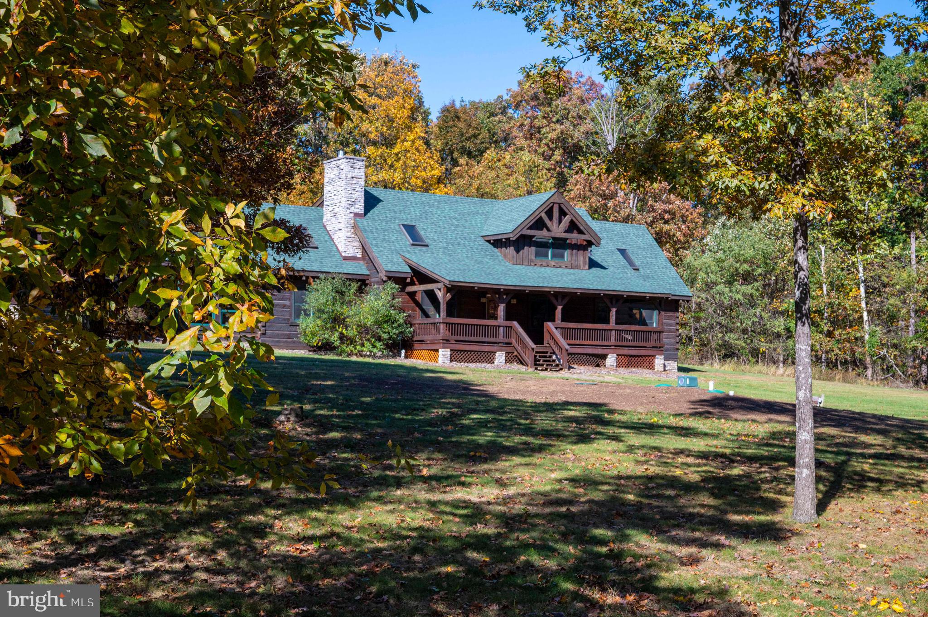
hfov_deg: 39.6
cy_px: 308
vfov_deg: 26.9
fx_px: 1288
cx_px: 464
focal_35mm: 50
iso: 1000
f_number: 13
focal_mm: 50
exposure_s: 1/500
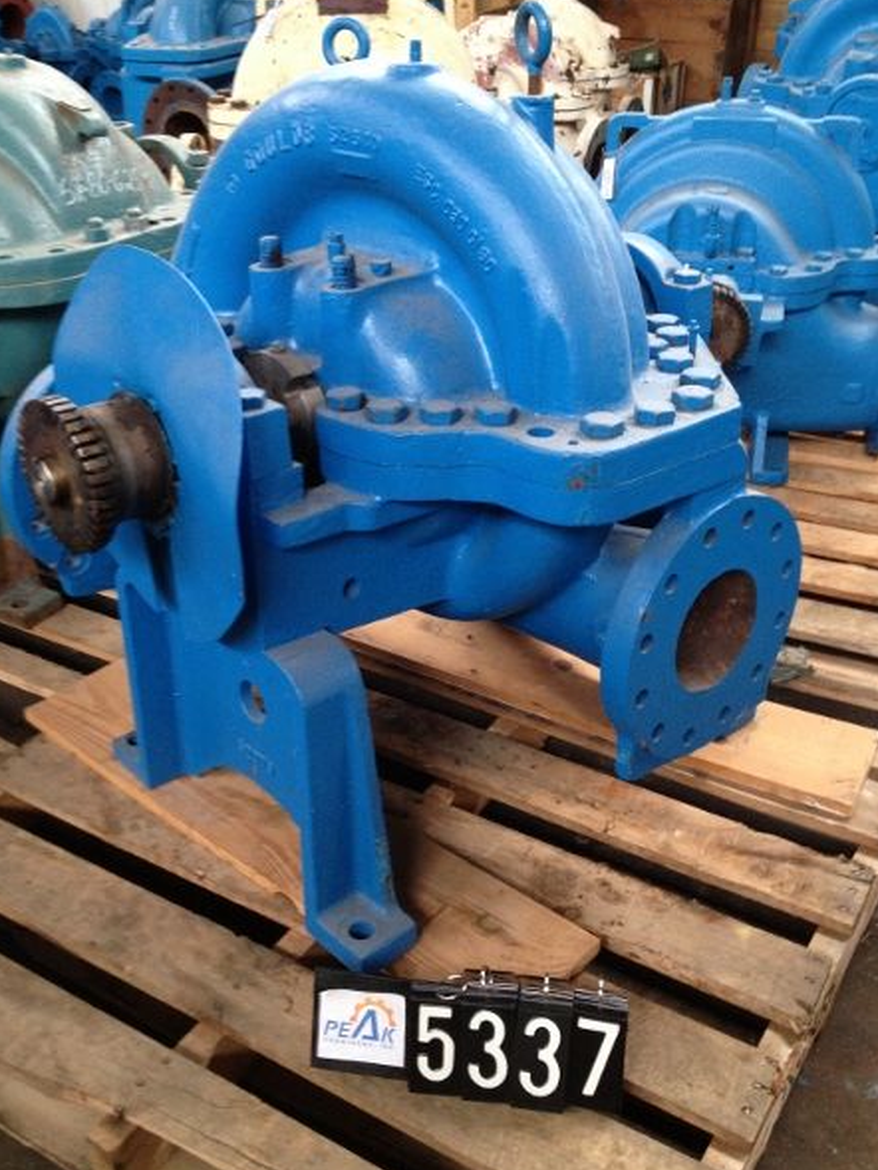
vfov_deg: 49.0
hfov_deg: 37.7
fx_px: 1285
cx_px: 407
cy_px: 558
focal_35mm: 38
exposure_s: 1/20
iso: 200
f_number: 2.4
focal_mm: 4.28
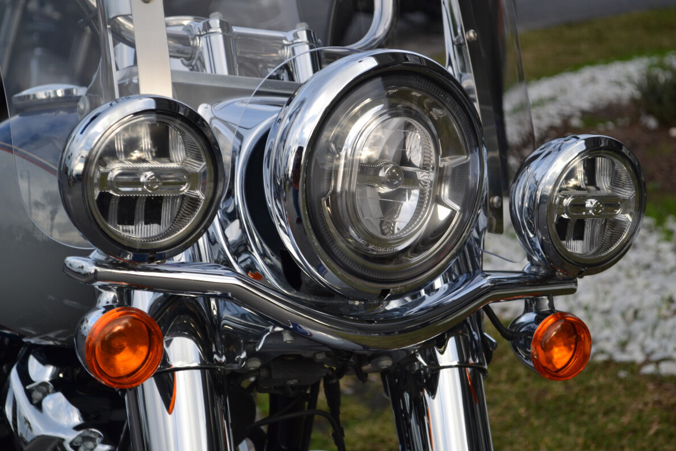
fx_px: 1568
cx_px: 337
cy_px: 226
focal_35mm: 84
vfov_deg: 16.3
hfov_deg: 24.3
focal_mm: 55
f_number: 5.6
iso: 100
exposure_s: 1/125
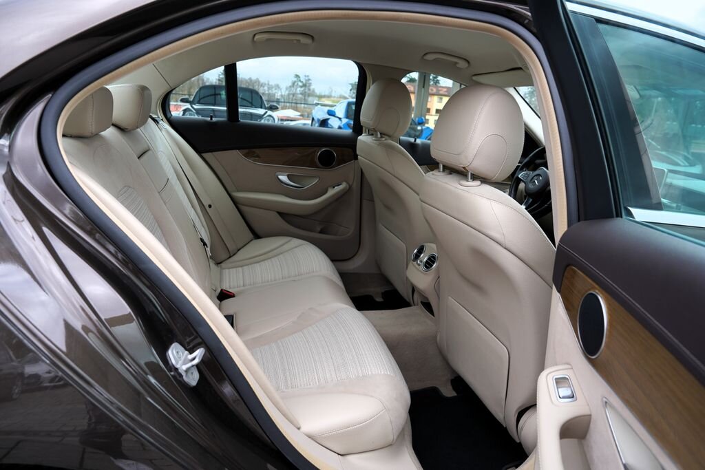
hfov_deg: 73.7
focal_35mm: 24
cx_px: 352
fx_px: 470
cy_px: 235
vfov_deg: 53.1
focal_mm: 24
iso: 100
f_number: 5.6
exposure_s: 1/125
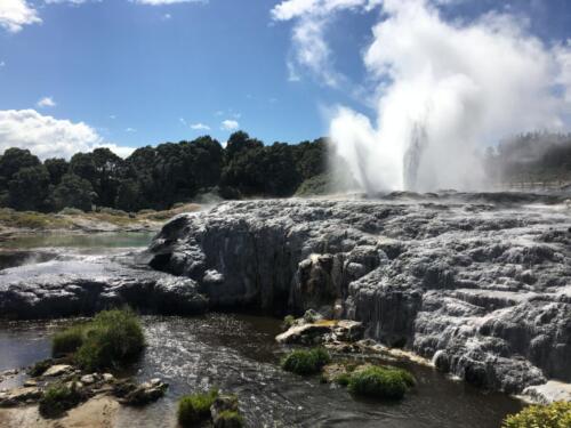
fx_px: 478
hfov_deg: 61.7
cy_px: 214
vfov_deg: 48.2
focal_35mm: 29
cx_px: 286
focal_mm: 4.15
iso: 25
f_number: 2.2
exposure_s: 1/3497
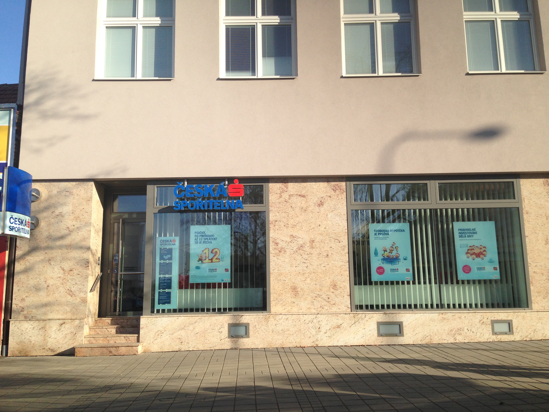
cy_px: 206
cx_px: 274
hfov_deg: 55.4
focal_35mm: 33
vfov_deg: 42.9
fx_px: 523
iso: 50
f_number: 2.4
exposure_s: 1/1178
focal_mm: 4.12
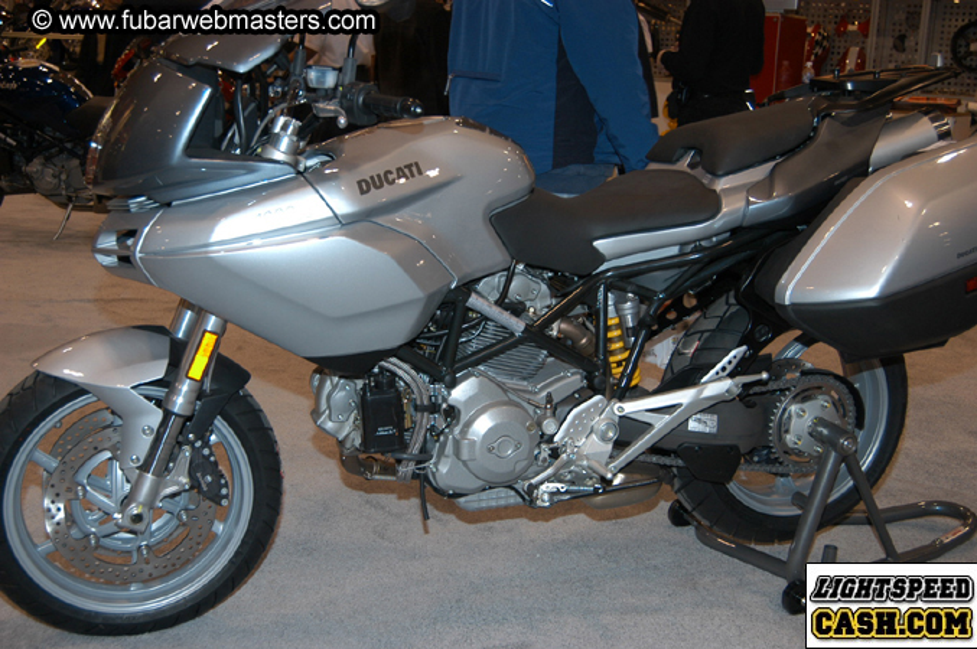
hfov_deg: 43.6
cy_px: 324
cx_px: 488
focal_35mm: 45
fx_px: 1220
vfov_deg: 29.8
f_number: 5
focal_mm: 30
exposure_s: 1/60
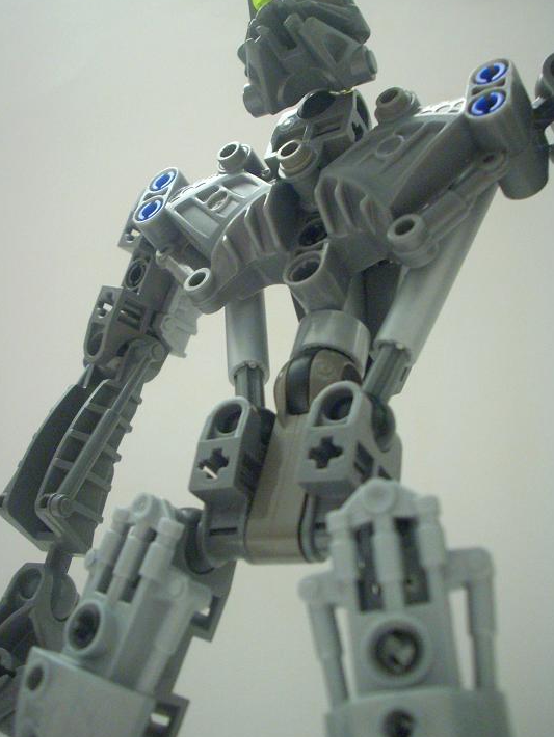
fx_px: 853
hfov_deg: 36.0
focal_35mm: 40
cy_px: 351
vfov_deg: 46.8
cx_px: 278
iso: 400
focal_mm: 6.2
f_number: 2.8
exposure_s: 1/4
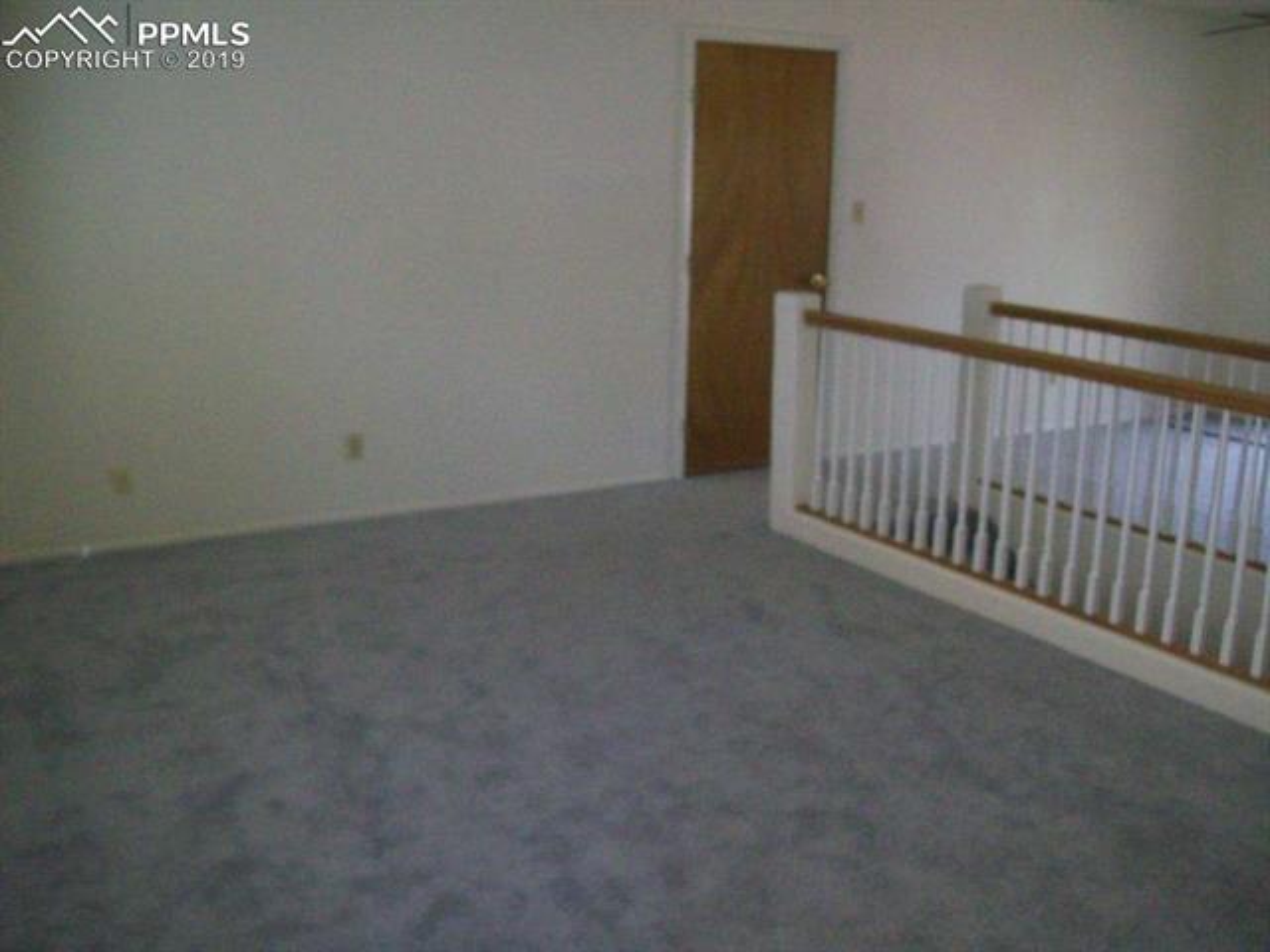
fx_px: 1321
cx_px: 635
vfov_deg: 39.7
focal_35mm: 36
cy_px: 476
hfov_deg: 51.4
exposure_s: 1/128
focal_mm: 6
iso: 392
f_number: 2.7
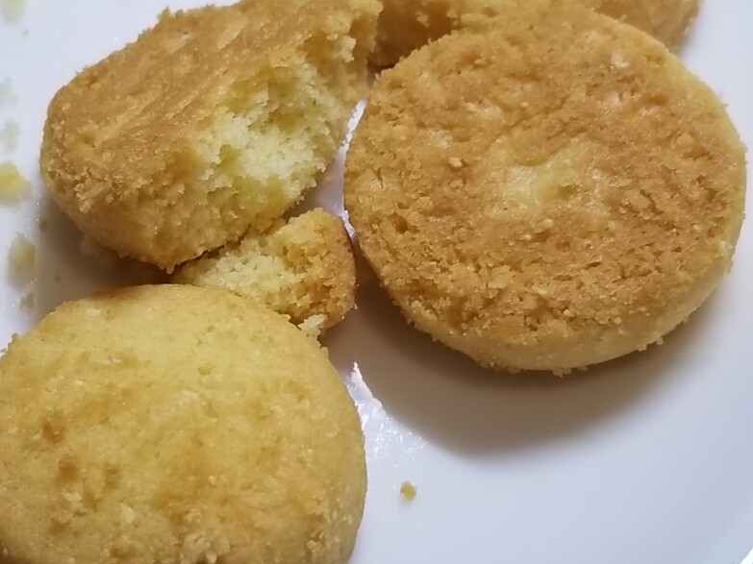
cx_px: 277
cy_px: 307
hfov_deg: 53.3
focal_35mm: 34
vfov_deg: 41.7
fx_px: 739
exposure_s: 1/60
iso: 64
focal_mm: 4.25
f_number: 1.7
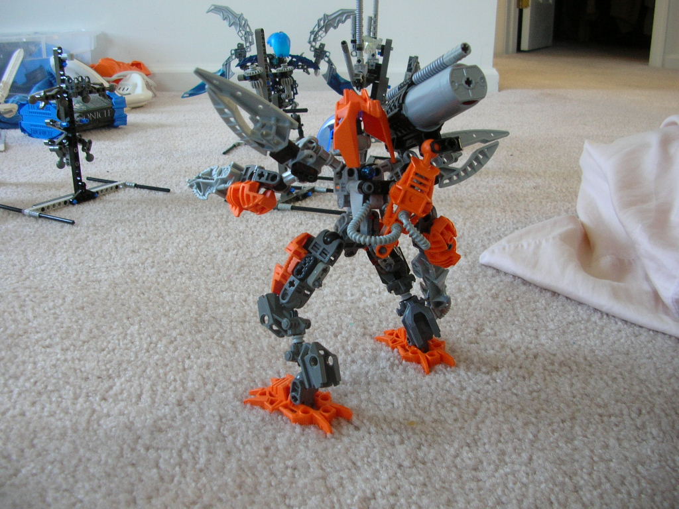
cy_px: 254
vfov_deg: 40.7
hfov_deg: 52.6
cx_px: 340
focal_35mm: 35
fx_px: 687
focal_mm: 5.8
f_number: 2.8
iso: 79
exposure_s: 1/5.8
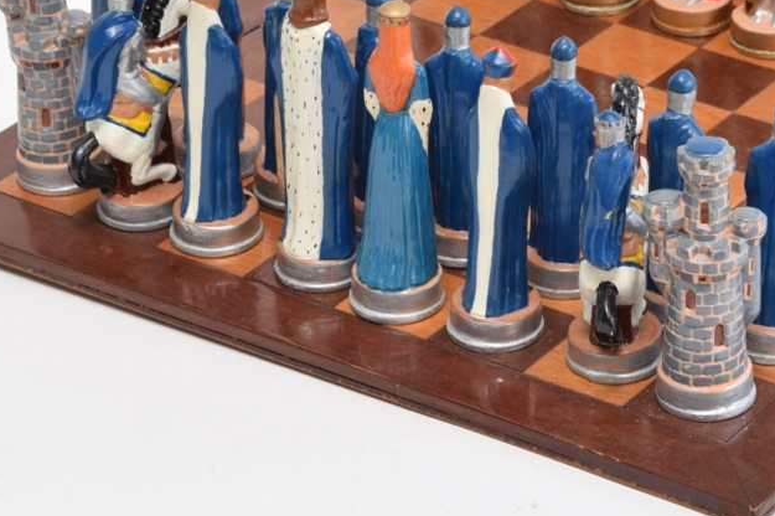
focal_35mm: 169
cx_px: 599
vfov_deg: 8.1
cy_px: 80
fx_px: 3637
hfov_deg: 12.1
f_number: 8
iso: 400
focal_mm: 55
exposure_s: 1/125
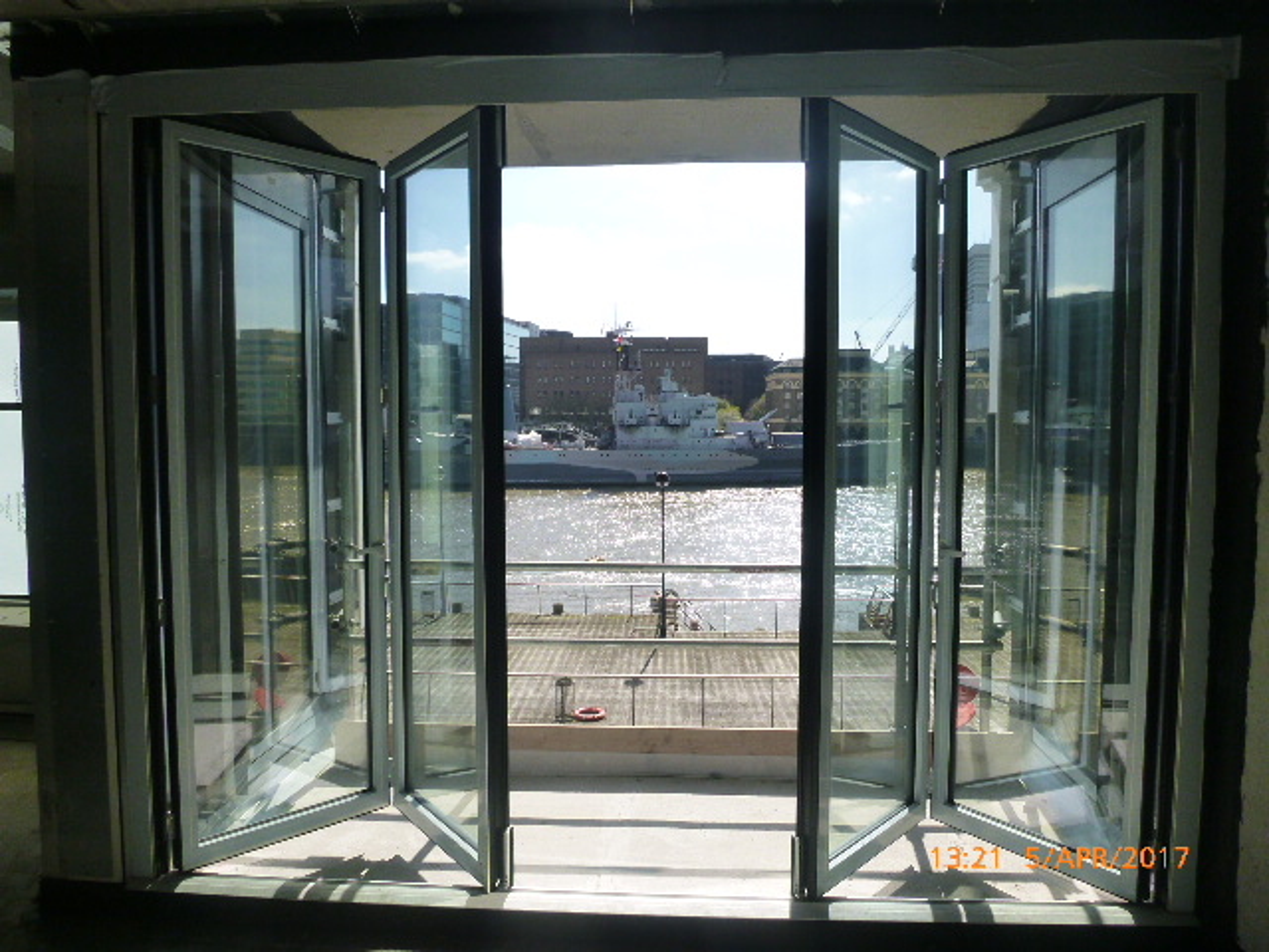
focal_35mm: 25
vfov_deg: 54.9
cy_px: 476
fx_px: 916
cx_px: 634
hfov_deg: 69.4
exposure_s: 1/640
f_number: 3.9
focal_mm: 4.5
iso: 160
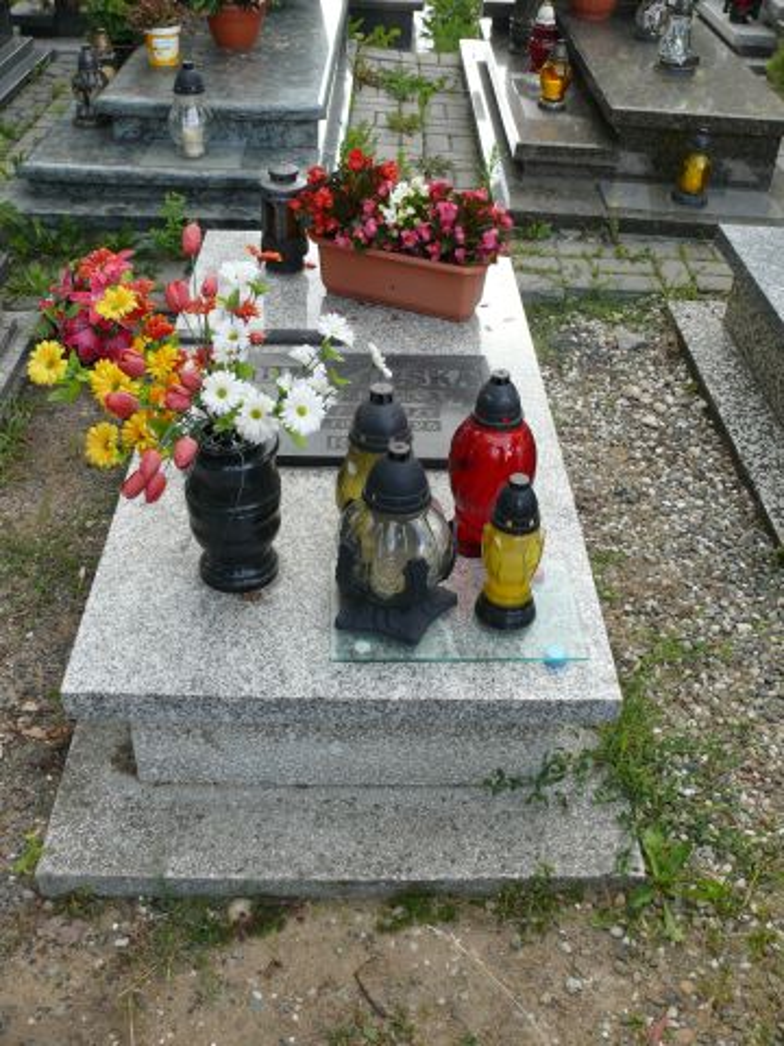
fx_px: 1057
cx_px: 392
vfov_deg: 52.6
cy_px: 523
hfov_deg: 40.7
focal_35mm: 35
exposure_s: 1/100
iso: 100
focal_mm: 7.4
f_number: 3.6
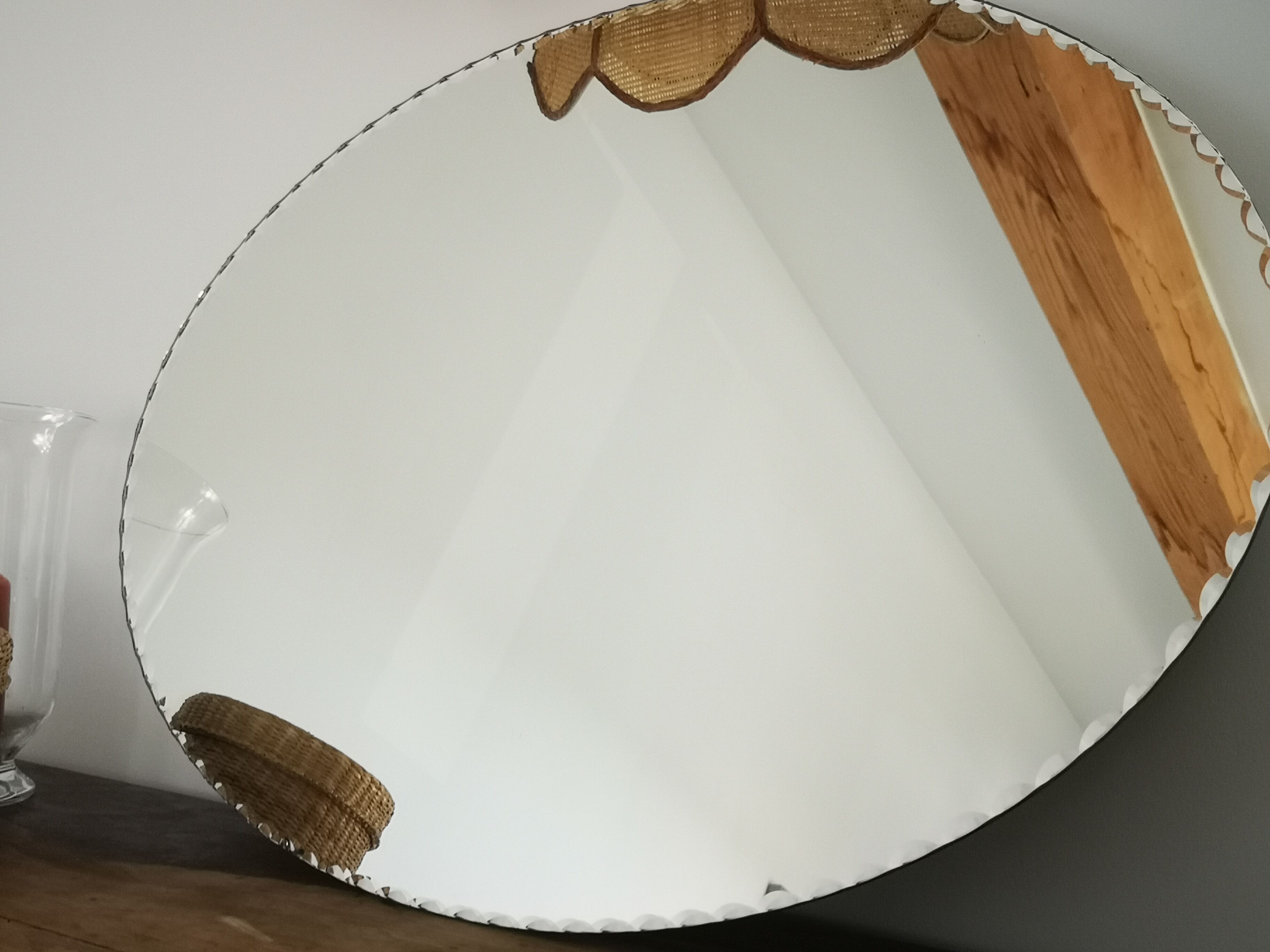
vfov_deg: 35.1
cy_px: 476
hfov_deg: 45.8
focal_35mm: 41
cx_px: 635
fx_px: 1504
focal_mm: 5.58
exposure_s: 1/50
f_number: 1.8
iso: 125
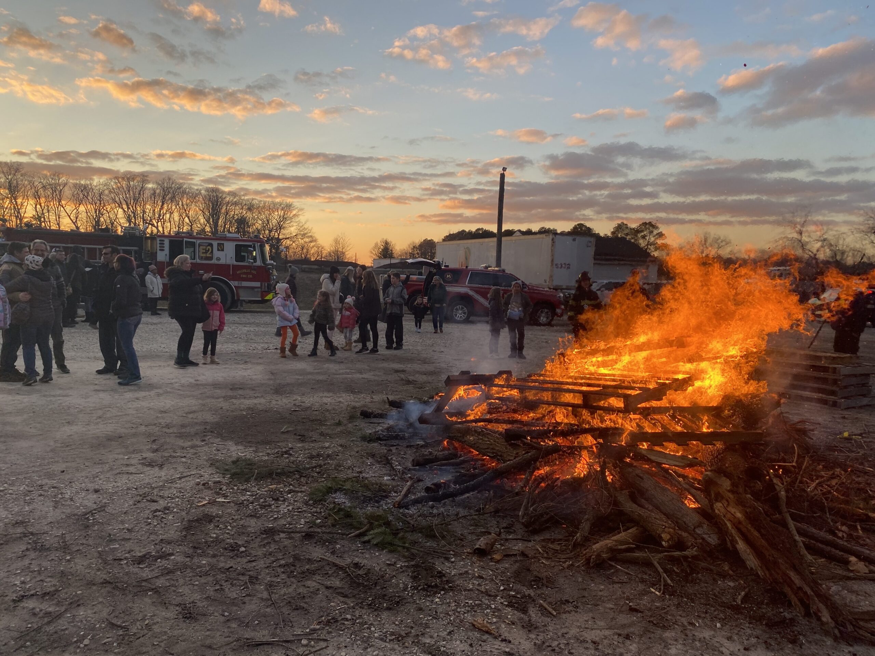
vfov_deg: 53.1
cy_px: 328
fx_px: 657
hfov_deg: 67.3
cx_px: 438
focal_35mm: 26
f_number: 1.8
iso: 32
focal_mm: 4.25
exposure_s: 1/367
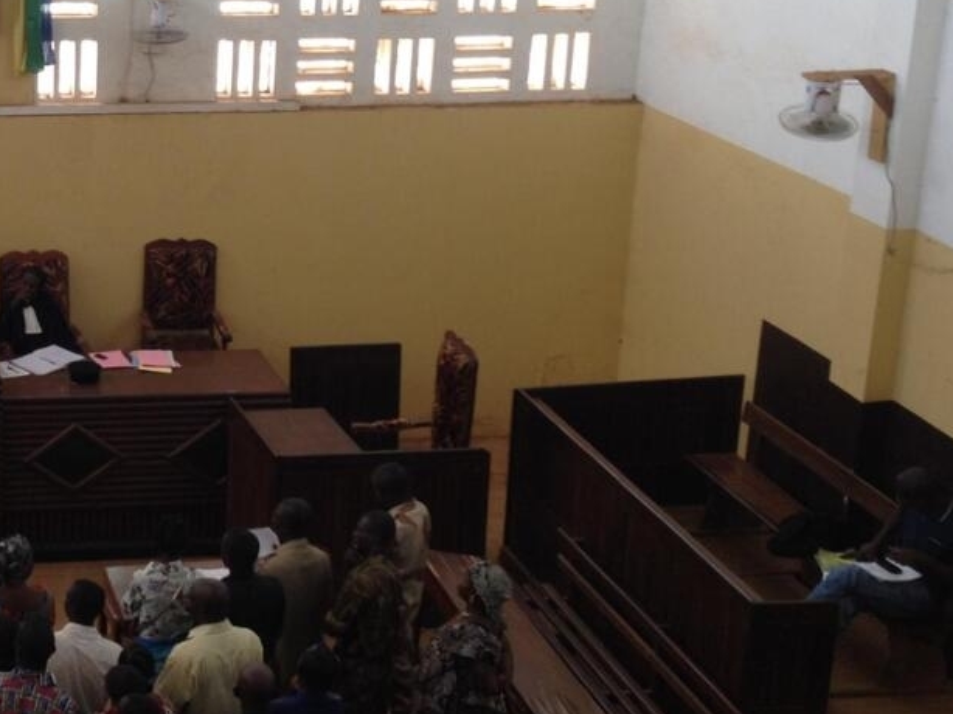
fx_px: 2009
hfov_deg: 25.3
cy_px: 227
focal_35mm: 73
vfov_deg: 20.1
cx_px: -16
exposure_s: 1/20
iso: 64
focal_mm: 4.28
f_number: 2.4
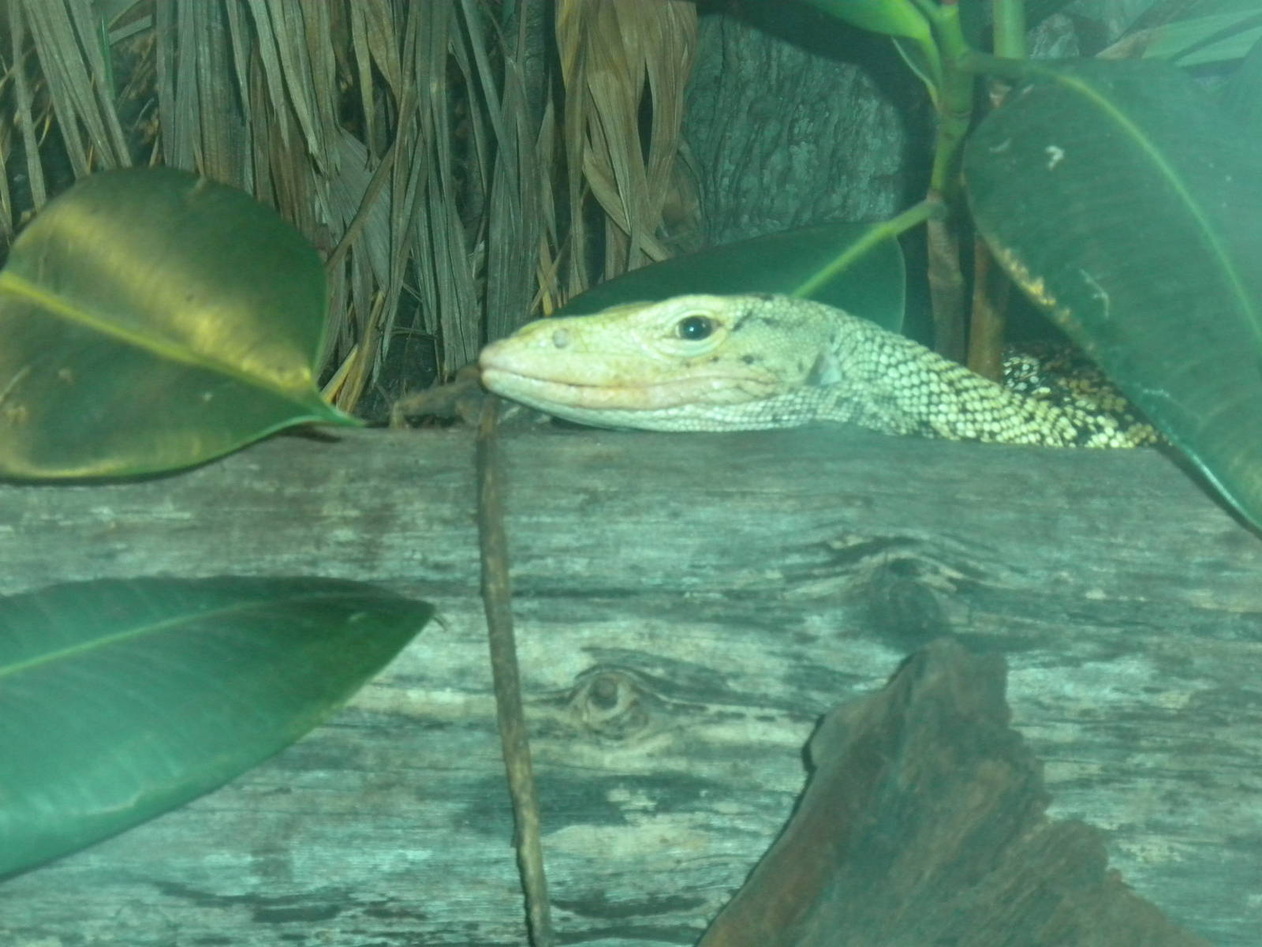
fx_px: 3646
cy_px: 474
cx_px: 631
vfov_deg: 14.8
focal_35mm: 100
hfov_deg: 19.6
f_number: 5.1
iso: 400
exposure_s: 1/30
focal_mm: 17.7
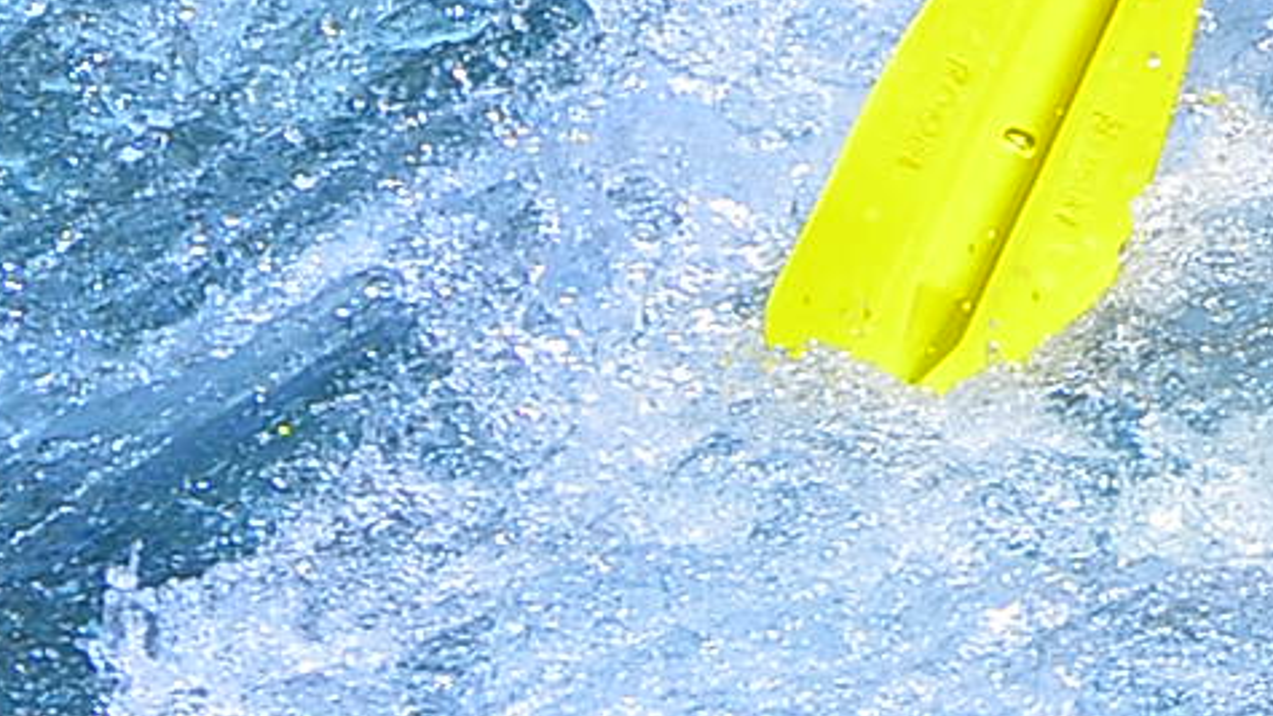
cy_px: -657
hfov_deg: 1.6
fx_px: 46641
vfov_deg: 0.9
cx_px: 3262
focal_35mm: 1382
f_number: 10
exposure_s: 1/800
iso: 400
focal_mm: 170
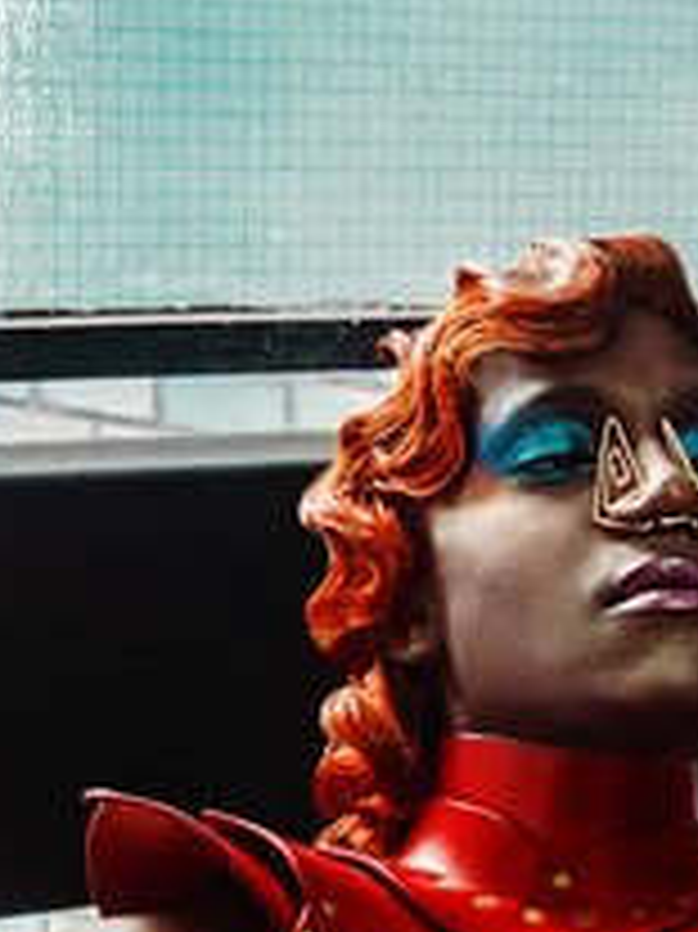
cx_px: 590
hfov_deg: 10.5
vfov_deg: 12.8
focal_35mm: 140
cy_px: 1695
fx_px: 3768
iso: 640
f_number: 2.8
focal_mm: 17
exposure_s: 1/60
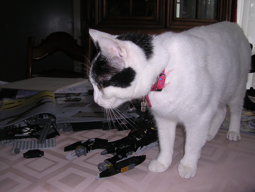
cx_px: 128
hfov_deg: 49.0
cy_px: 96
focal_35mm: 38
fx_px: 280
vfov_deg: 37.7
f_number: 2.8
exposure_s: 1/60.1
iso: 100
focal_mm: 5.8
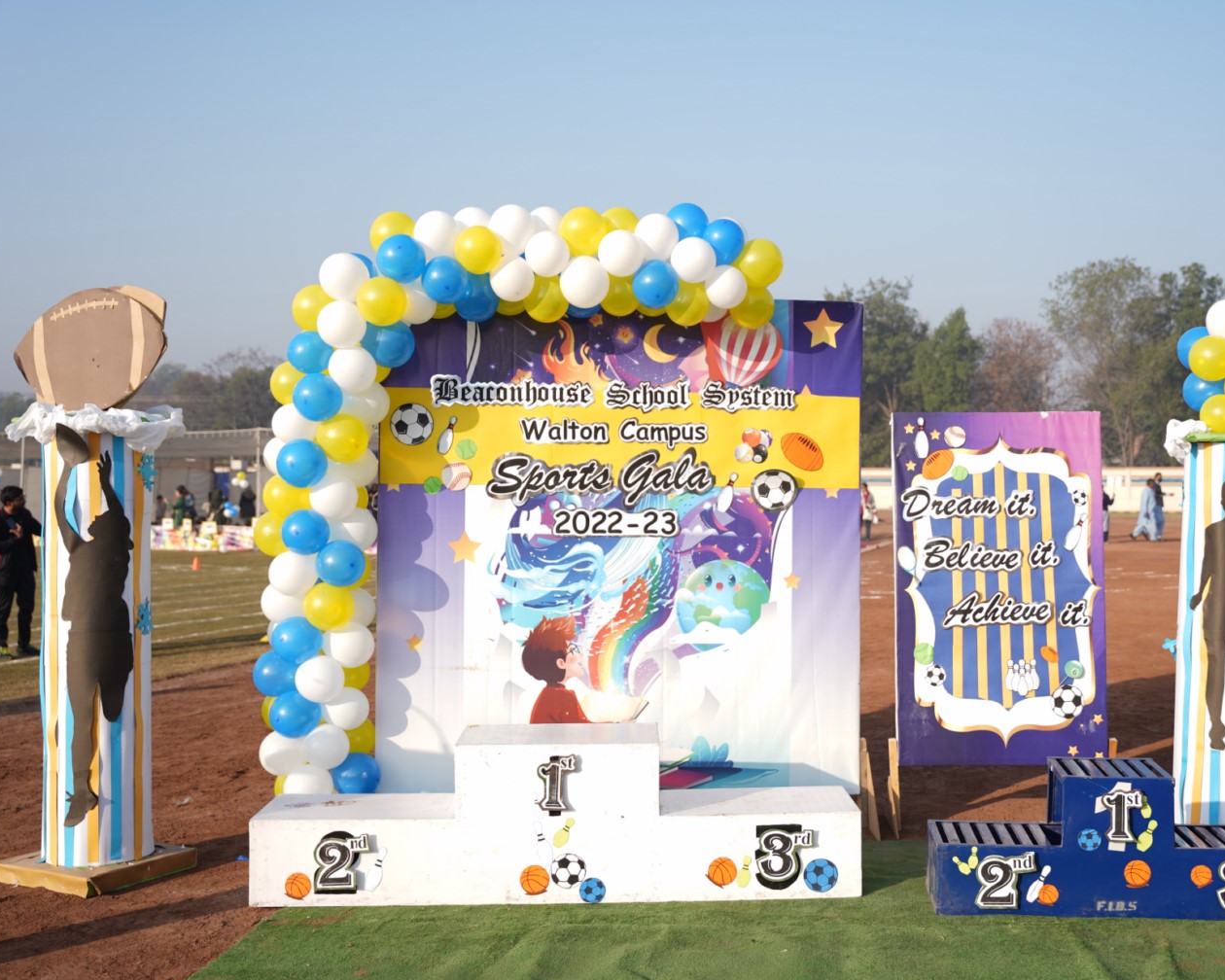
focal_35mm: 41
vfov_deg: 36.1
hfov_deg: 44.2
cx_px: 711
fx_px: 1504
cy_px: 502
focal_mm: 34.4
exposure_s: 1/640
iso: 64
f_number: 2.8
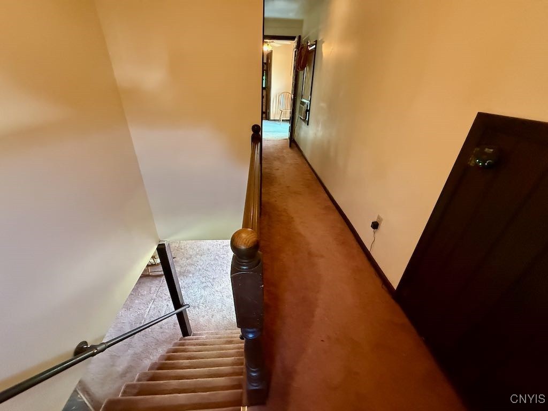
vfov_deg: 85.7
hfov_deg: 102.1
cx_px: 274
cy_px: 206
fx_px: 222
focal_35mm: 14
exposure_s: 1/60
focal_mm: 2.22
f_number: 2.2
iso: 800
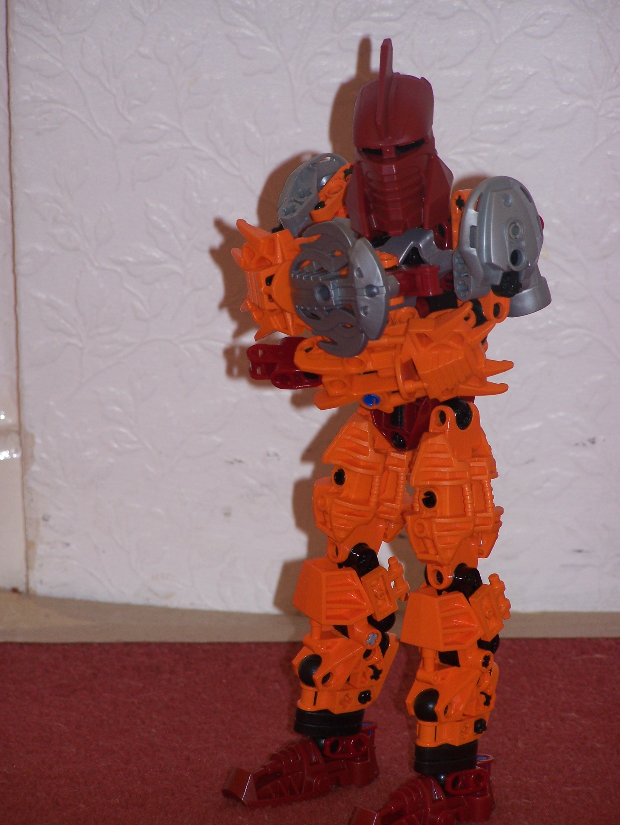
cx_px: 304
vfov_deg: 9.2
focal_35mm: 214
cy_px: 408
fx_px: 5105
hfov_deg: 6.9
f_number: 3.2
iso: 80
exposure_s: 1/40
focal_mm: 34.6
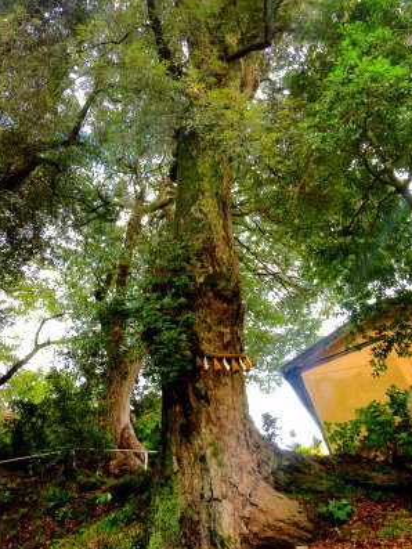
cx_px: 207
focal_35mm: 31
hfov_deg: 45.5
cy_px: 294
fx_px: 492
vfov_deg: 58.3
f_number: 9
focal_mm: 28
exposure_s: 1/160
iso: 640
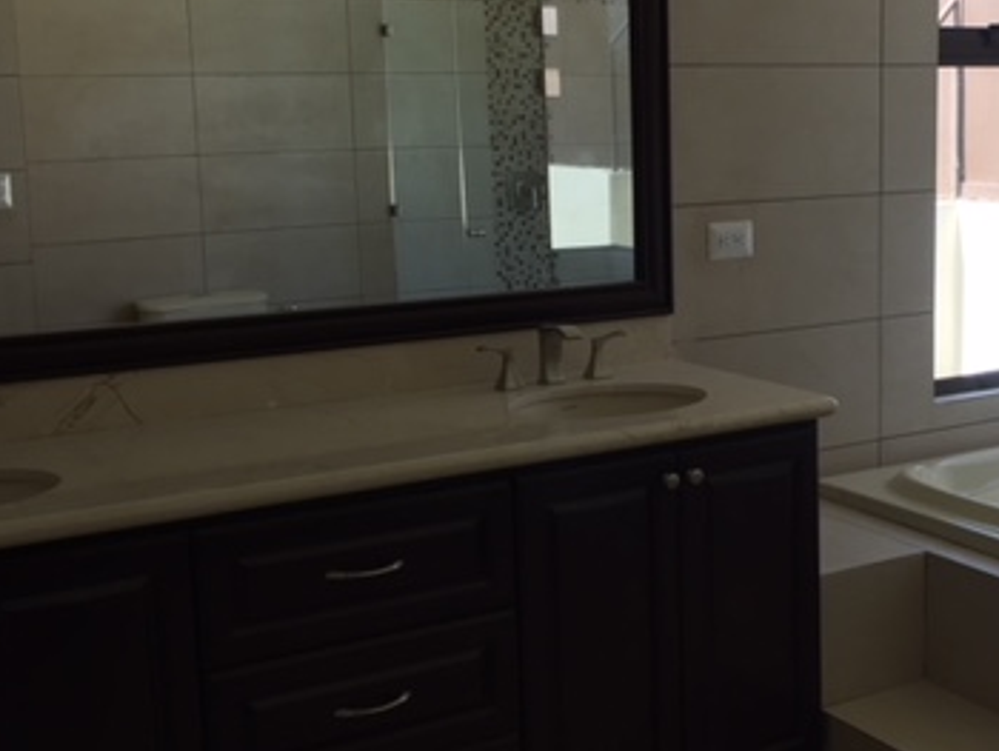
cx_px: 759
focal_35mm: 53
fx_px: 1531
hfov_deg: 35.3
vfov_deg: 27.6
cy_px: 363
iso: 32
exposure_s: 1/120
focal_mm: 4.15
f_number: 2.2
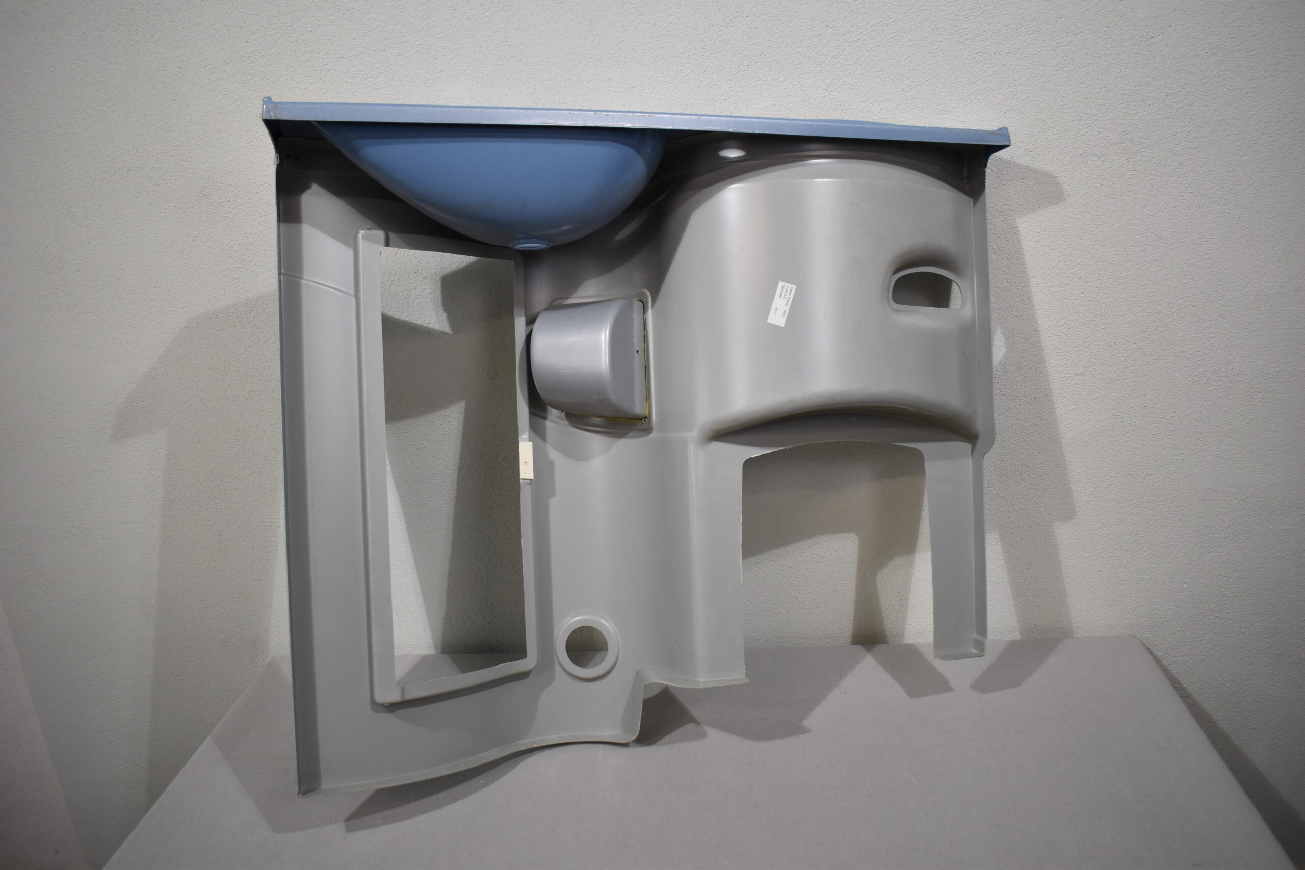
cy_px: 435
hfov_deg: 67.4
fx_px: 979
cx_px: 652
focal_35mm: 27
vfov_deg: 47.9
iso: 450
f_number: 3.5
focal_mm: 18
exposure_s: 1/250
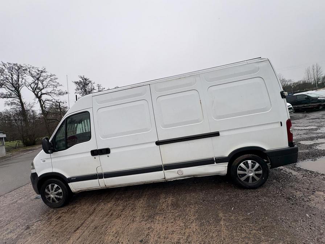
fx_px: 131
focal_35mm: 14
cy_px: 122
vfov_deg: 85.7
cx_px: 162
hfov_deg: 102.1
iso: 40
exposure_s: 1/99
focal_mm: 2.22
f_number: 2.2
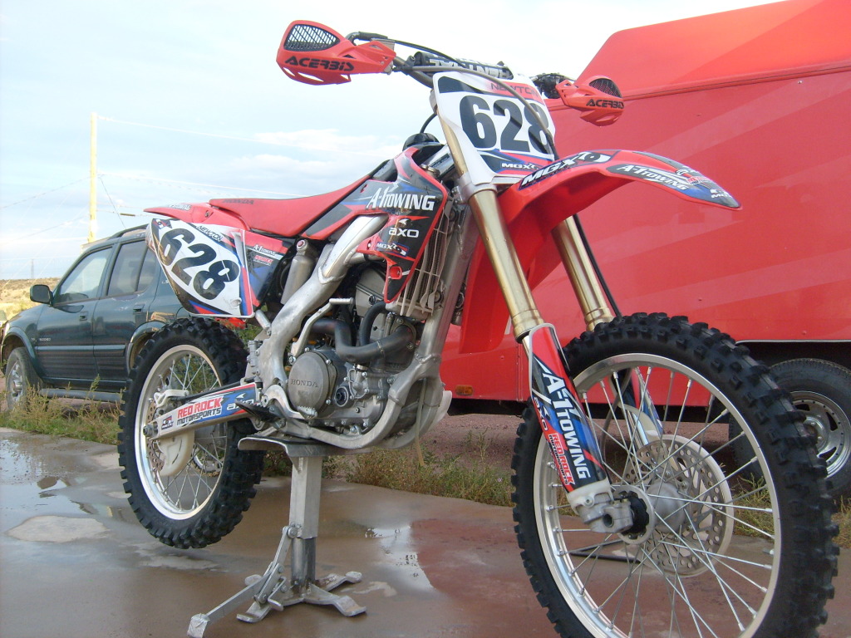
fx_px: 860
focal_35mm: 35
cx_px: 426
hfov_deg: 52.6
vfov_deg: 40.7
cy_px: 319
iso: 80
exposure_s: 1/125
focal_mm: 5.8
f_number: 2.8
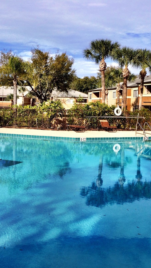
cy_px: 133
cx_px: 70
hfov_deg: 27.7
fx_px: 306
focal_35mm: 43
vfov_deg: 47.4
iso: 40
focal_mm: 4.15
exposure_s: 1/3165
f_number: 2.2
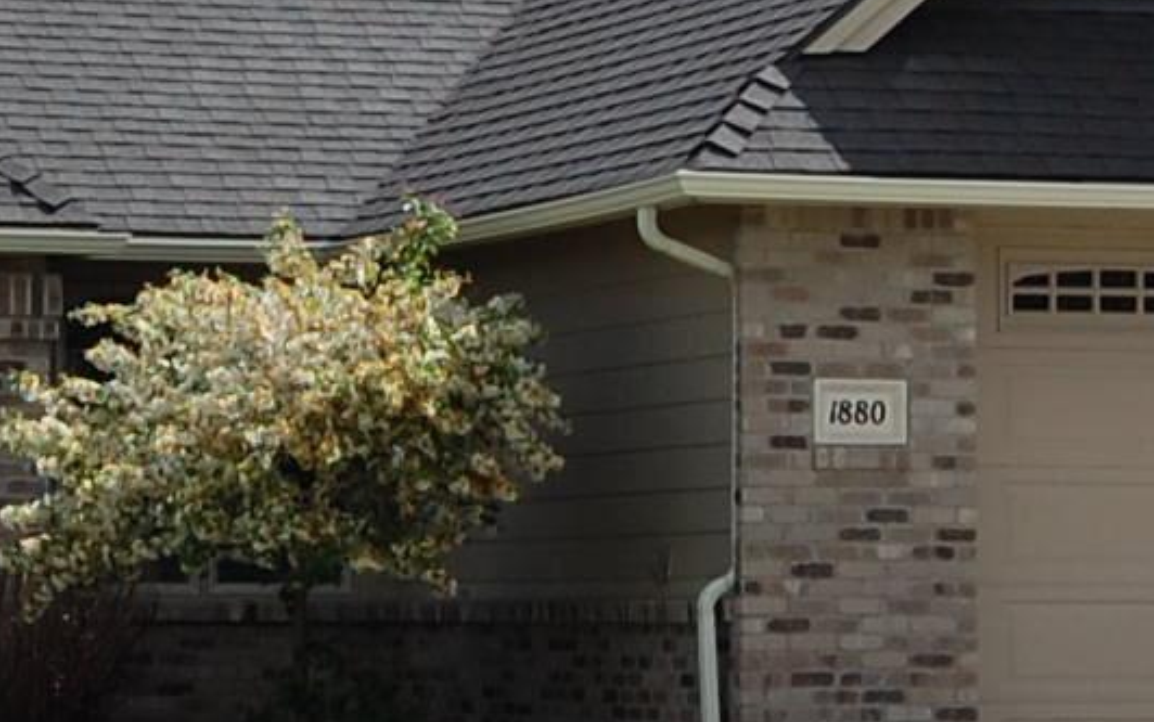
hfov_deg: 11.0
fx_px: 5978
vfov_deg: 6.9
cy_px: 349
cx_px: 358
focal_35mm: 190
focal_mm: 22
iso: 200
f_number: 9
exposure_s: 1/320
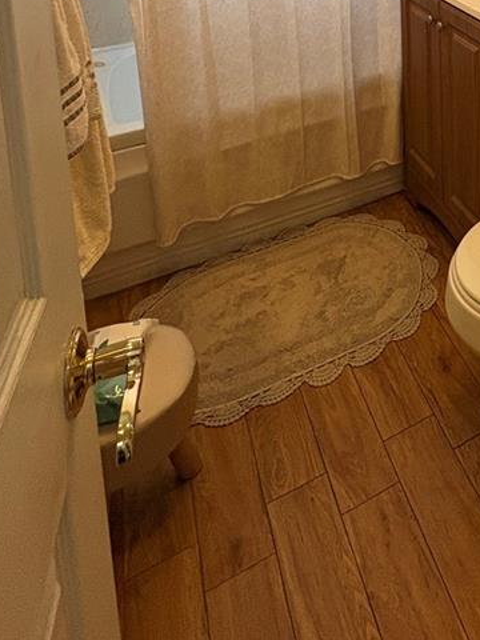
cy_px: -116
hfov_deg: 36.7
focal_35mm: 35
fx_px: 647
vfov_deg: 39.3
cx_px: 476
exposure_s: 1/120
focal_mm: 2.22
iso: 200
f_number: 2.2
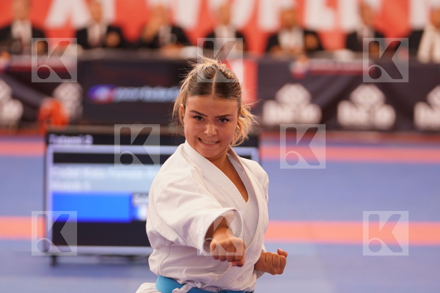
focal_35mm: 207
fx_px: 2530
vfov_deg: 6.6
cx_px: 220
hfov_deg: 9.9
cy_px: 146
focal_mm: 138
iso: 1000
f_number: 2.8
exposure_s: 1/500
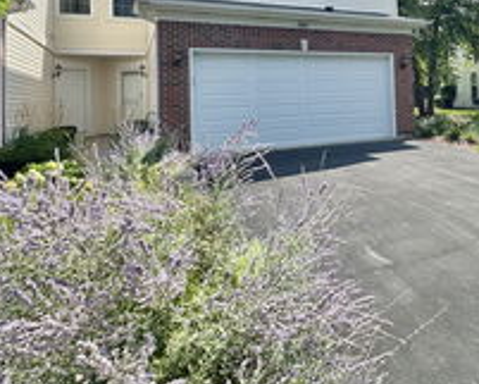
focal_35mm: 29
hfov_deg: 57.8
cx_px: 349
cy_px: 86
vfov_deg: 47.7
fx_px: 411
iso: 40
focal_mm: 2.22
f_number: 2.2
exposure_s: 1/1006
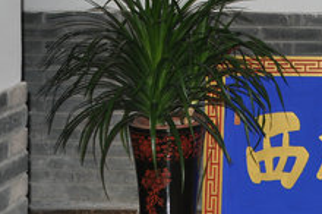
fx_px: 1107
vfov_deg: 10.7
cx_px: 427
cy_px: -87
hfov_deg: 15.7
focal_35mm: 124
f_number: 5.6
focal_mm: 26
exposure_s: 1/30
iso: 200
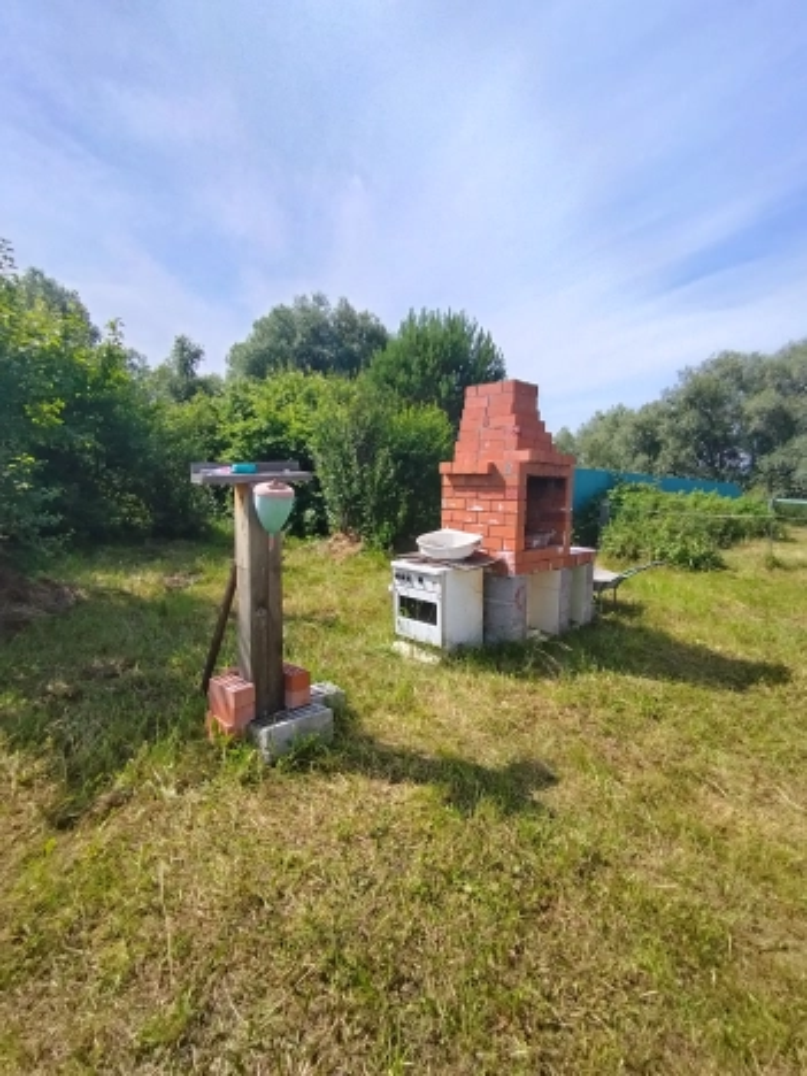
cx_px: 404
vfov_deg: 91.0
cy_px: 538
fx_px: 528
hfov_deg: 74.7
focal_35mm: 17
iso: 100
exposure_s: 1/1675
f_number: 2.2
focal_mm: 1.42
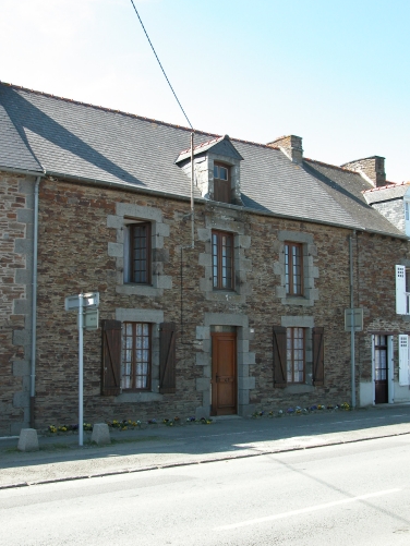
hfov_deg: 30.9
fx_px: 742
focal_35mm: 47
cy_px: 269
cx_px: 205
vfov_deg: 40.4
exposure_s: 1/173
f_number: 4.7
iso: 100
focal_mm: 11.6
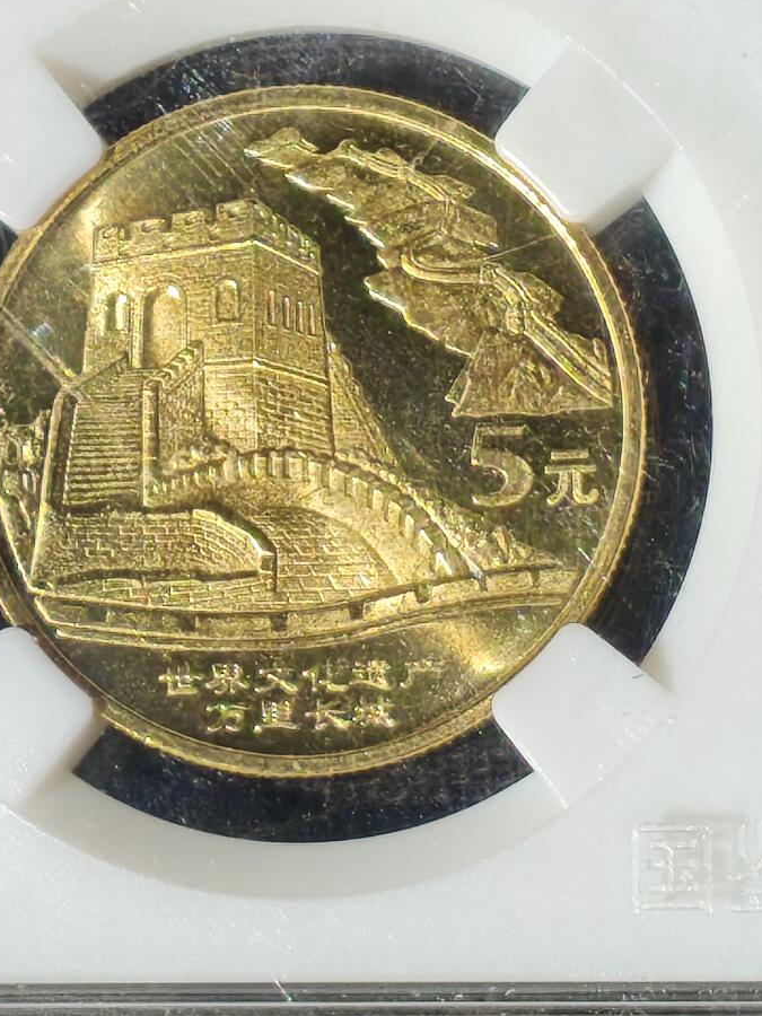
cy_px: 82
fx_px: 6516
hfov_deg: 6.7
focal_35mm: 222
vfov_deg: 8.9
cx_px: 338
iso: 50
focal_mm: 4.94
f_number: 1.5
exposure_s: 1/3157
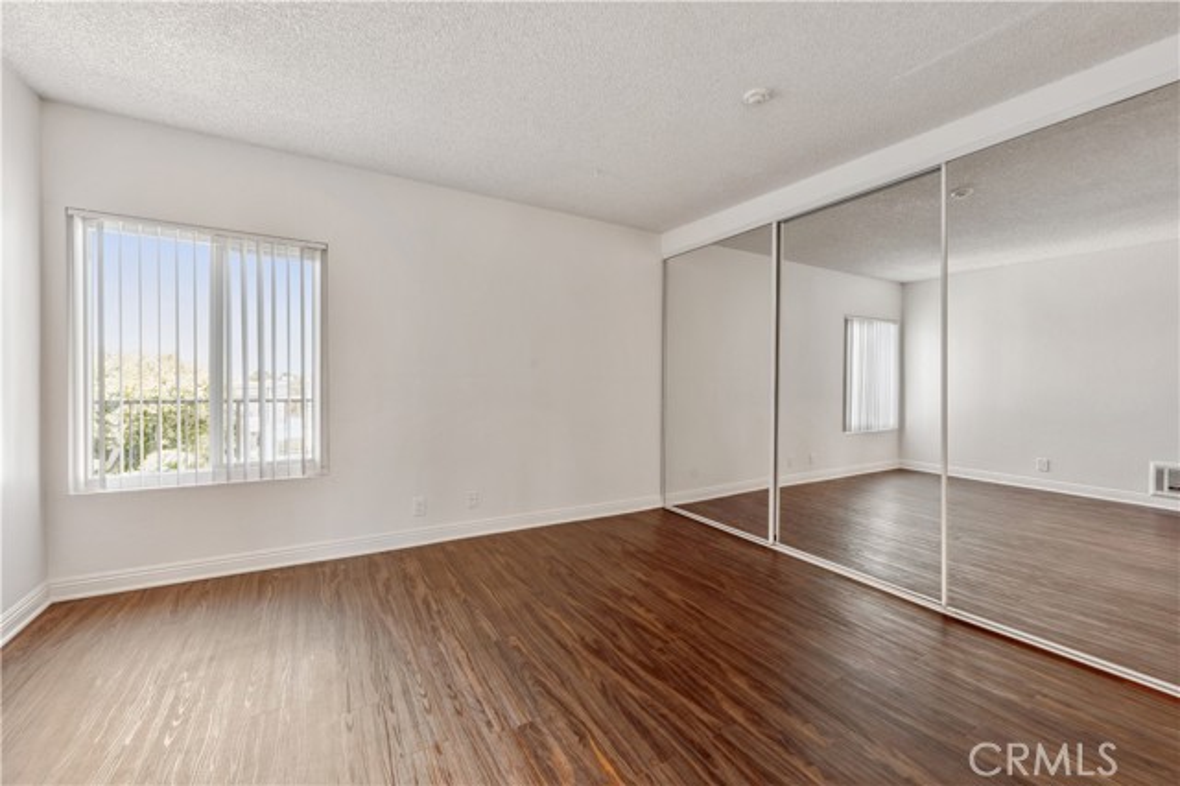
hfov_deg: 104.3
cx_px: 590
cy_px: 393
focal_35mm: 14
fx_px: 459
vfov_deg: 81.1
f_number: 10
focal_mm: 14
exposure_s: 1/8
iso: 100
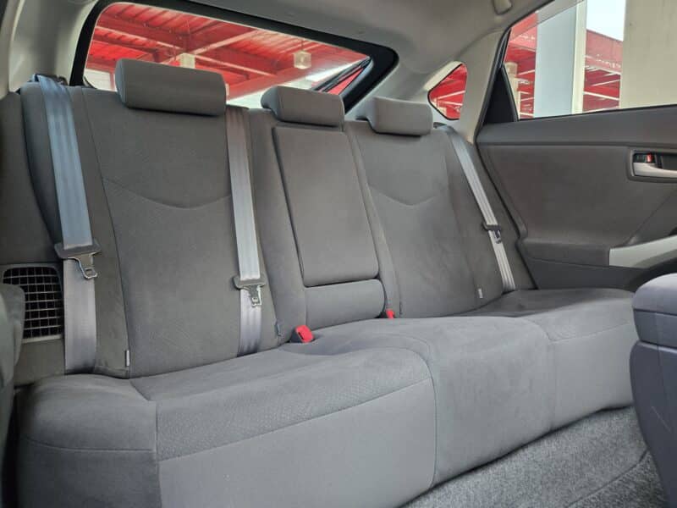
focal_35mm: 23
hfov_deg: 73.9
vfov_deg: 58.9
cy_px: 254
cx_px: 338
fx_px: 450
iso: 250
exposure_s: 1/100
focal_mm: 5.4
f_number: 1.8
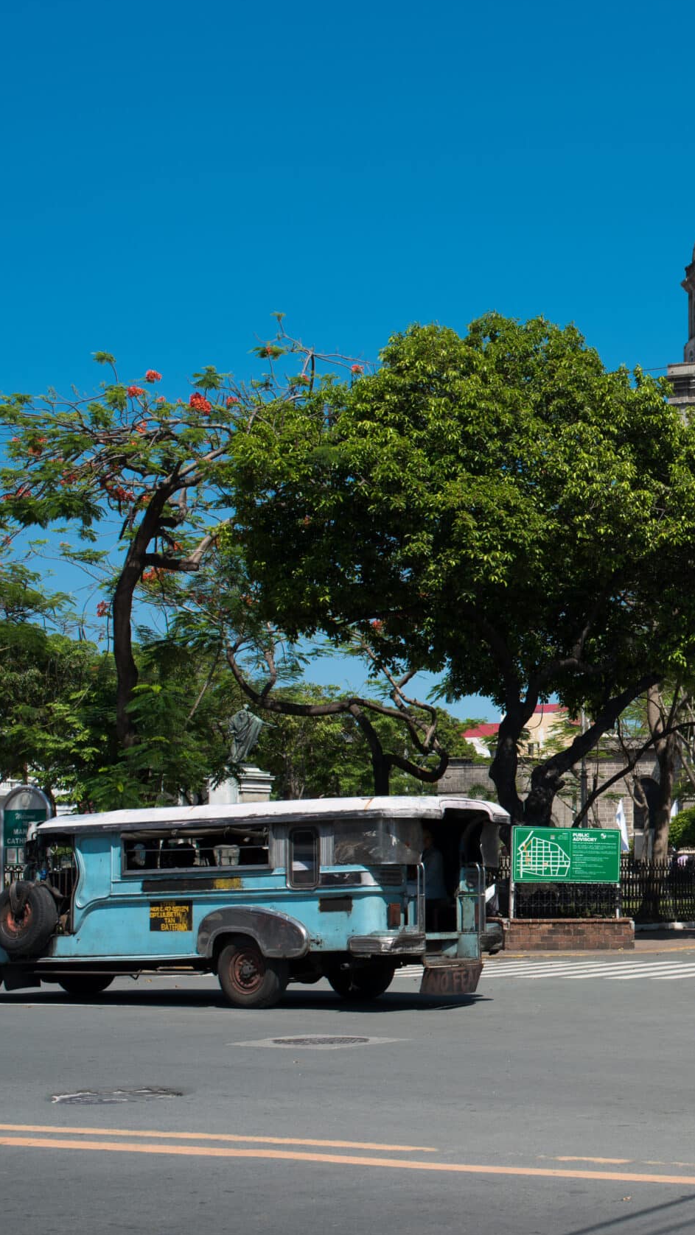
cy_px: 607
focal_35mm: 56
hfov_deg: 19.9
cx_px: 871
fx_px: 1835
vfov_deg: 37.2
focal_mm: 35
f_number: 10
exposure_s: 1/200
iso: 100
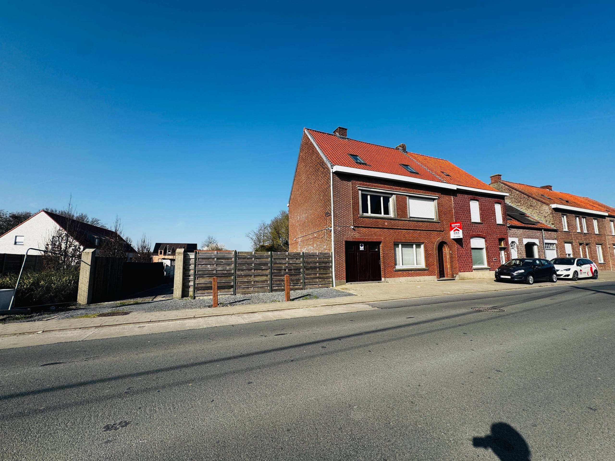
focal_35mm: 14
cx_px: 308
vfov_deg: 85.7
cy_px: 230
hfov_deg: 102.1
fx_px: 249
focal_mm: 2.22
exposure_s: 1/2083
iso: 50
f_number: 2.2
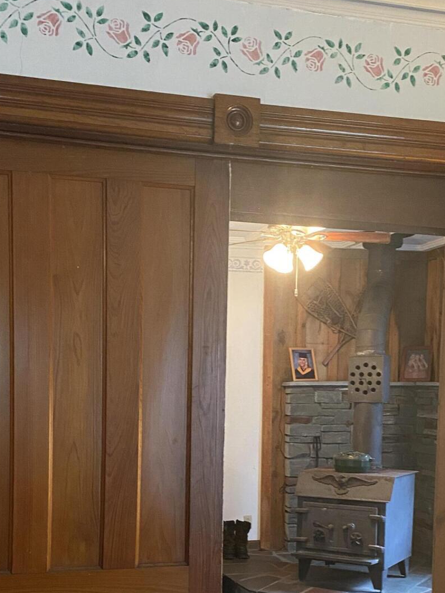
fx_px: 840
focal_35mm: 49
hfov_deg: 29.7
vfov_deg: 37.7
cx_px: 215
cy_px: 461
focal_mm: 4.25
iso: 500
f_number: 1.8
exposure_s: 1/40
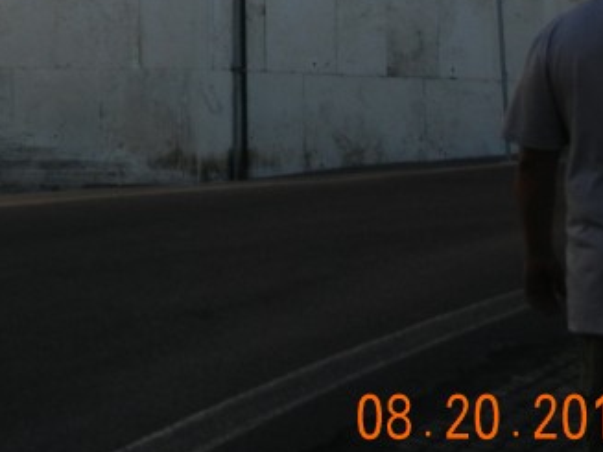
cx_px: -7
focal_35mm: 94
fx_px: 1637
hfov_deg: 20.2
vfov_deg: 15.0
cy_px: -144
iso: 160
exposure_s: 1/387
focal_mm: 5.4
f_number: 7
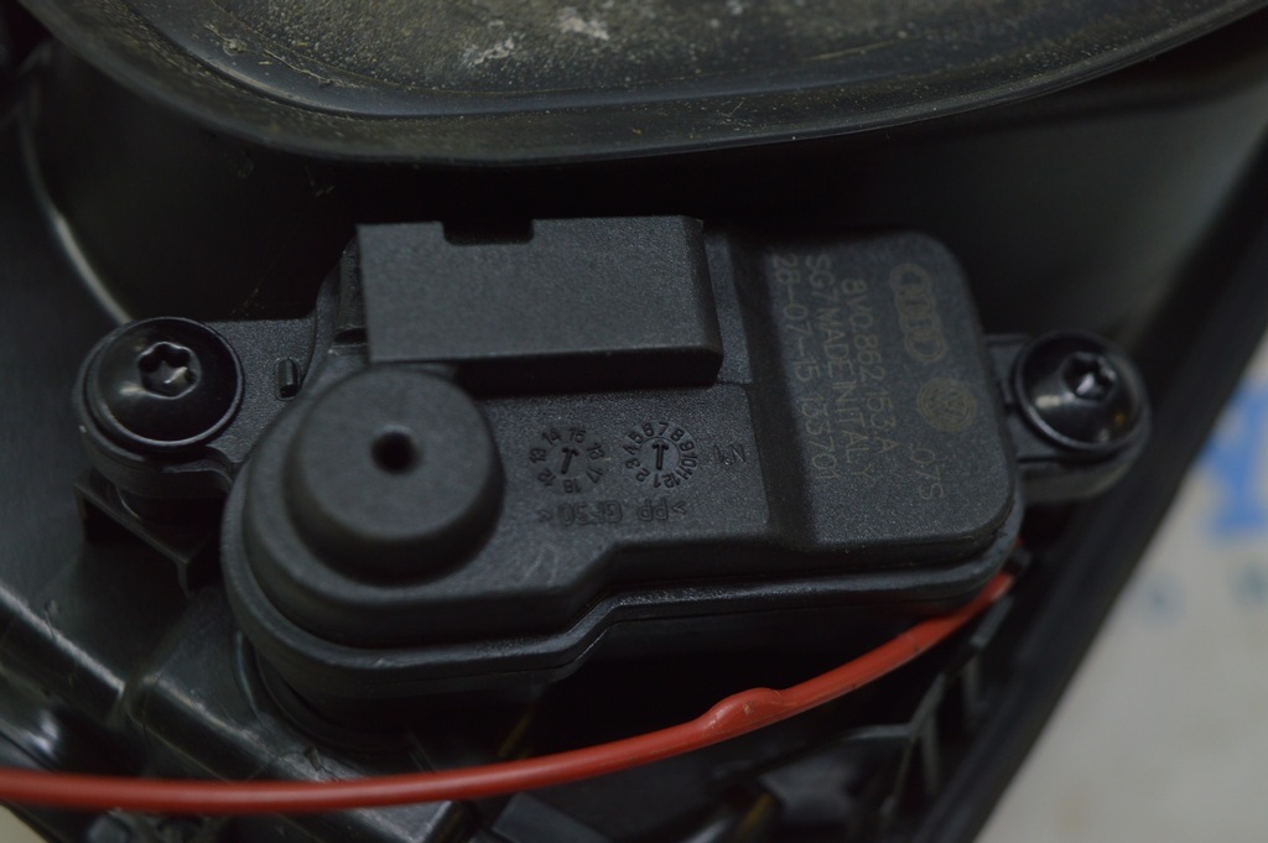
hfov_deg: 35.1
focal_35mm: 57
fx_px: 2006
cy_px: 422
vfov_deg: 23.7
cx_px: 634
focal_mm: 38
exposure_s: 1/40
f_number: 5.6
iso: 400
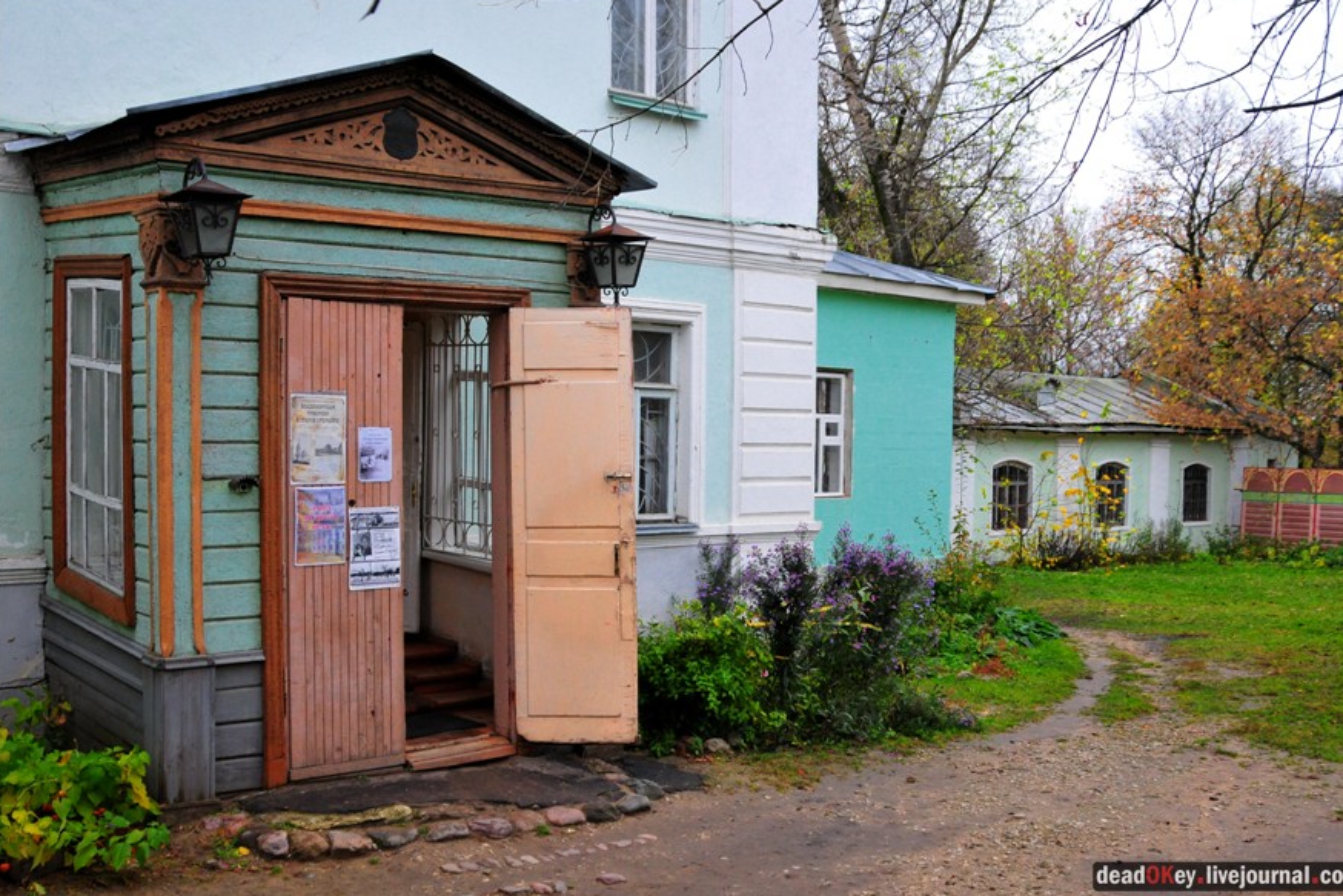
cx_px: 688
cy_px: 446
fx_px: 1380
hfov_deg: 51.9
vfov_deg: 36.0
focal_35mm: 37
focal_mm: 24
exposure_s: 1/200
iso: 1000
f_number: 5.6
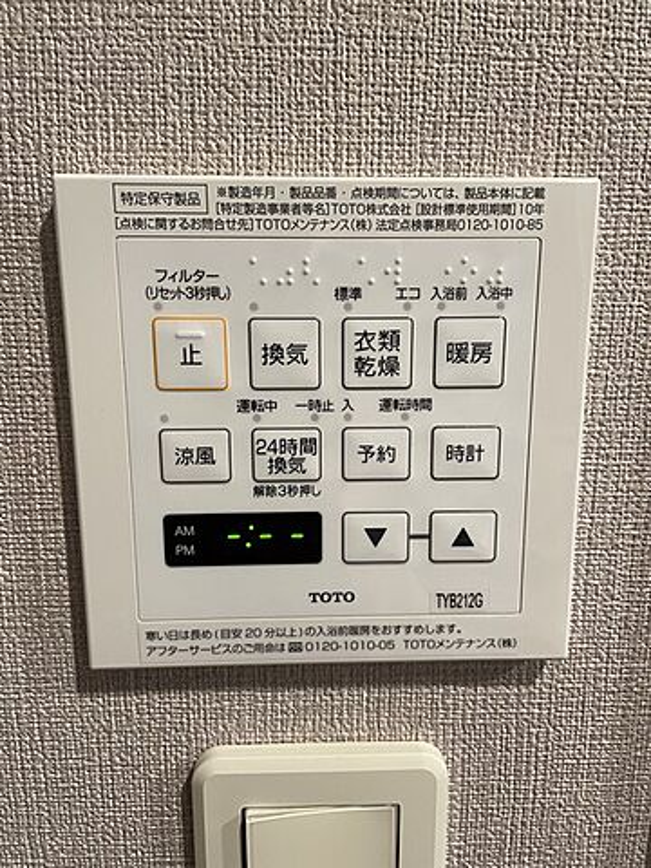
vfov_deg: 67.3
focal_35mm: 26
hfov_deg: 53.1
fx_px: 652
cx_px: 326
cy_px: 434
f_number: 1.6
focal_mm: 4.2
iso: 160
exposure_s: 1/50
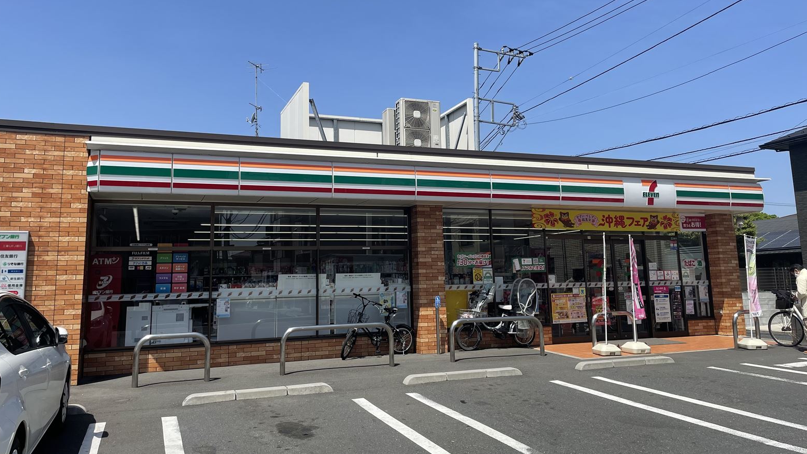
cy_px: 192
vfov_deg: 40.1
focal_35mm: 29
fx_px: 621
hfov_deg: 66.1
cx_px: 398
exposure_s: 1/3731
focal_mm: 4.2
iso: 32
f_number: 1.6
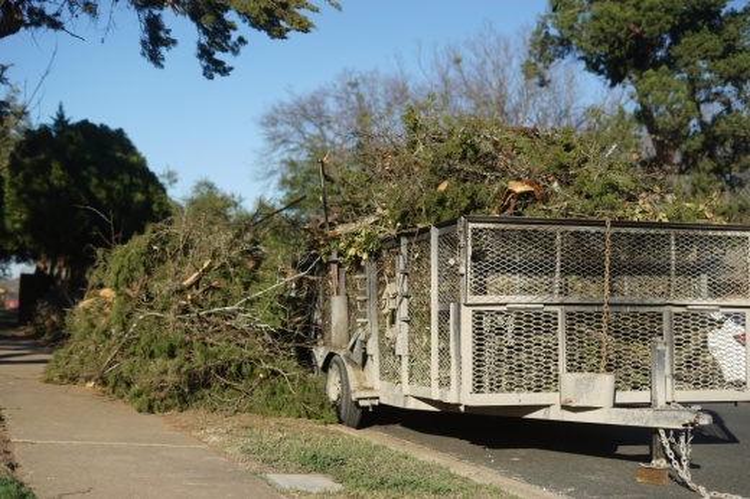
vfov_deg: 27.0
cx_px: 375
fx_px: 1041
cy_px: 250
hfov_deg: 39.6
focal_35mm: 50
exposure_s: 1/1000
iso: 50
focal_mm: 50
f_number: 2.5
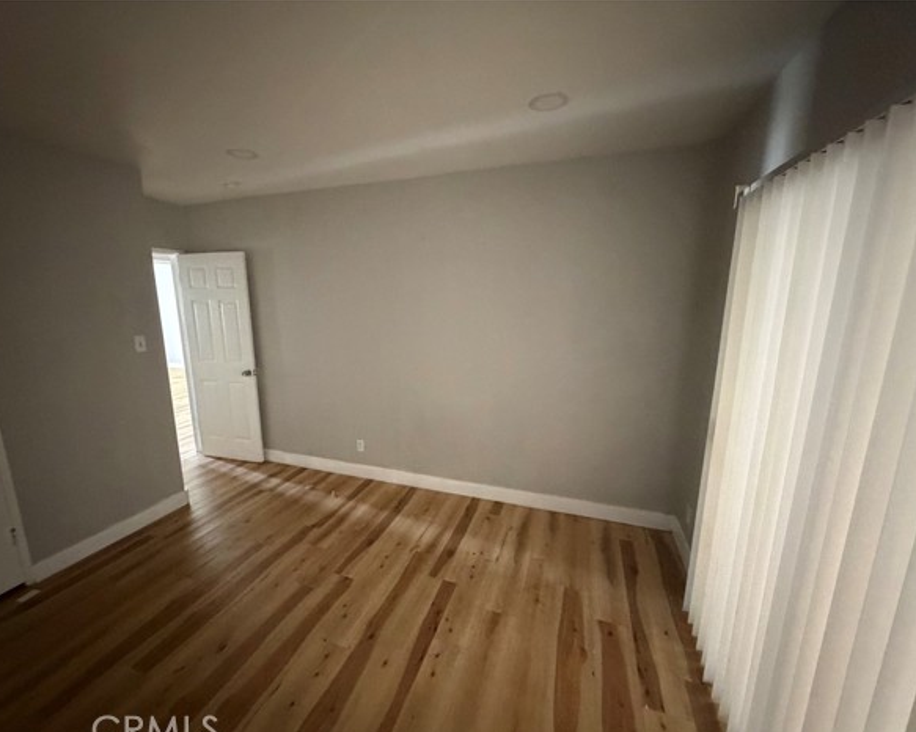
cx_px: 431
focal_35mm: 15
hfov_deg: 96.7
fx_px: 407
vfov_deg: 84.0
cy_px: 375
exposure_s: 1/41
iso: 1250
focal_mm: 2.22
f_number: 2.2
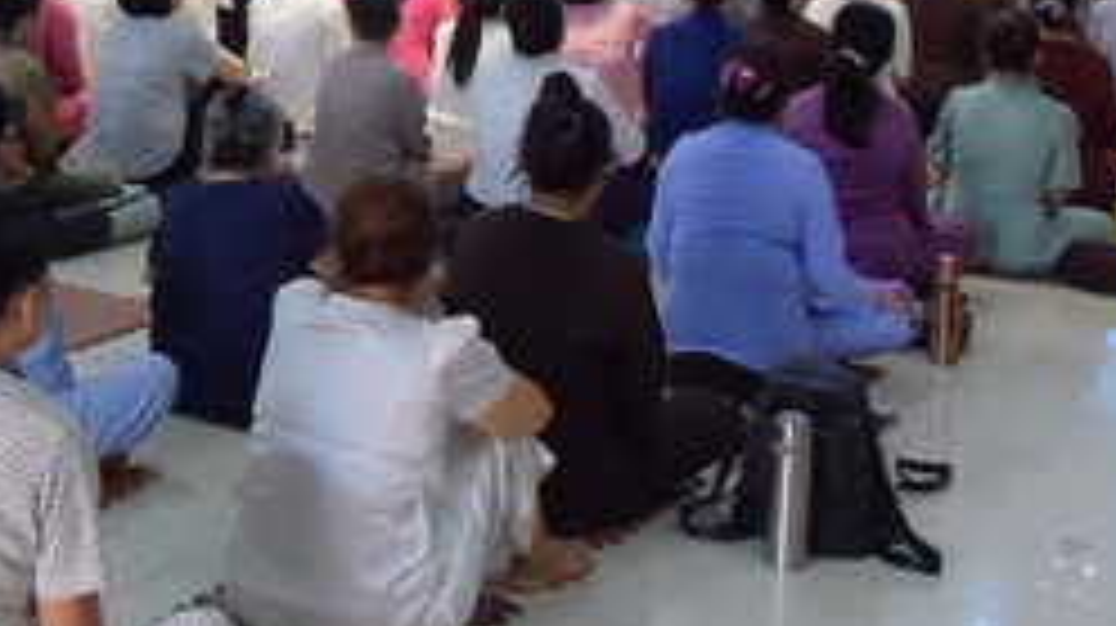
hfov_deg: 31.3
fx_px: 1951
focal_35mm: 66
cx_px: 266
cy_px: -173
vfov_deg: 17.2
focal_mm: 24
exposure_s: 1/125
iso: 1250
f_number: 5.6
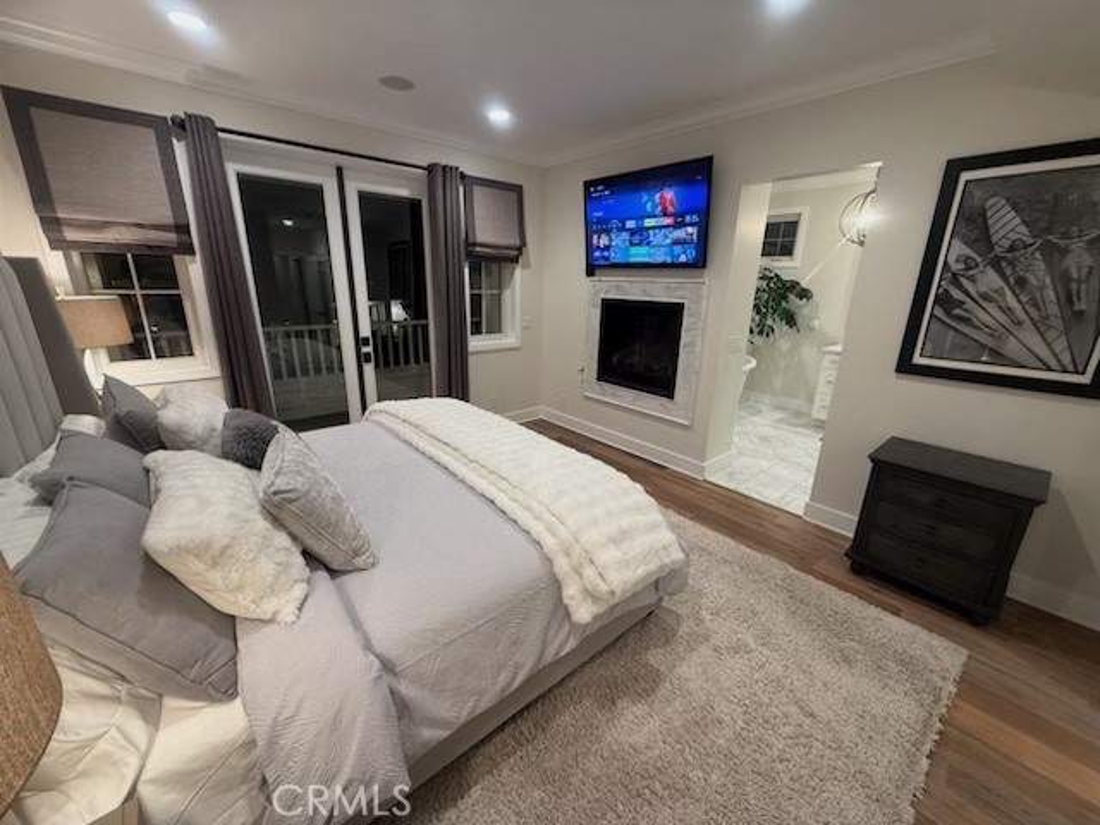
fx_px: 445
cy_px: 412
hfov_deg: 102.1
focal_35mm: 14
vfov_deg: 85.7
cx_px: 550
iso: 200
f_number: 2.2
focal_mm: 2.22
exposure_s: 1/60
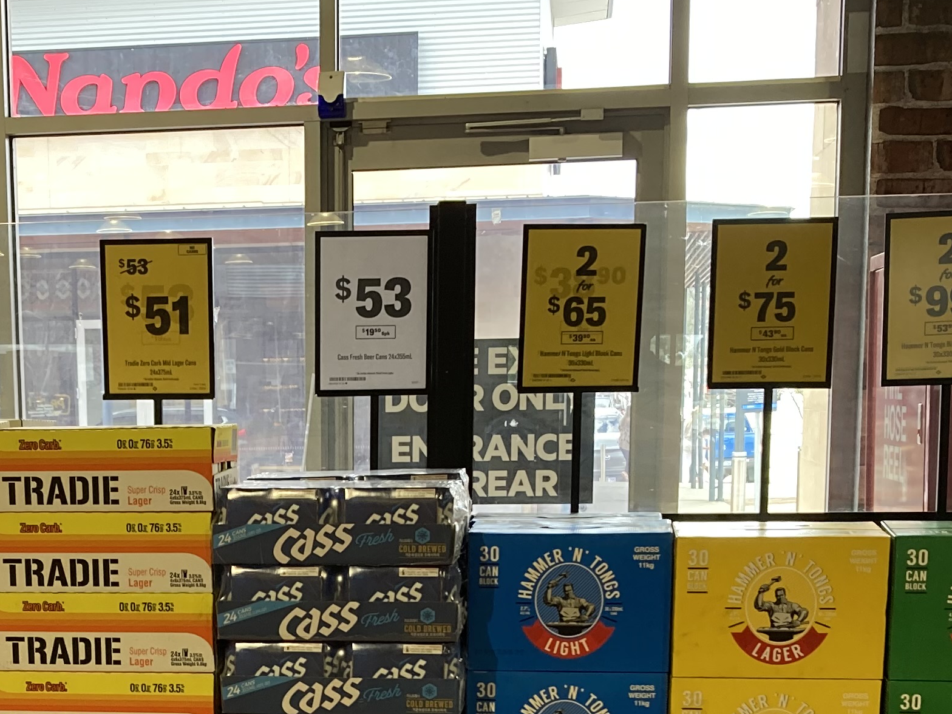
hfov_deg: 26.6
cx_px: 202
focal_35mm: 72
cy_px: 753
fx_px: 1980
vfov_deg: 19.7
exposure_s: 1/115
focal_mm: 3.99
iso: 80
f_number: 1.8
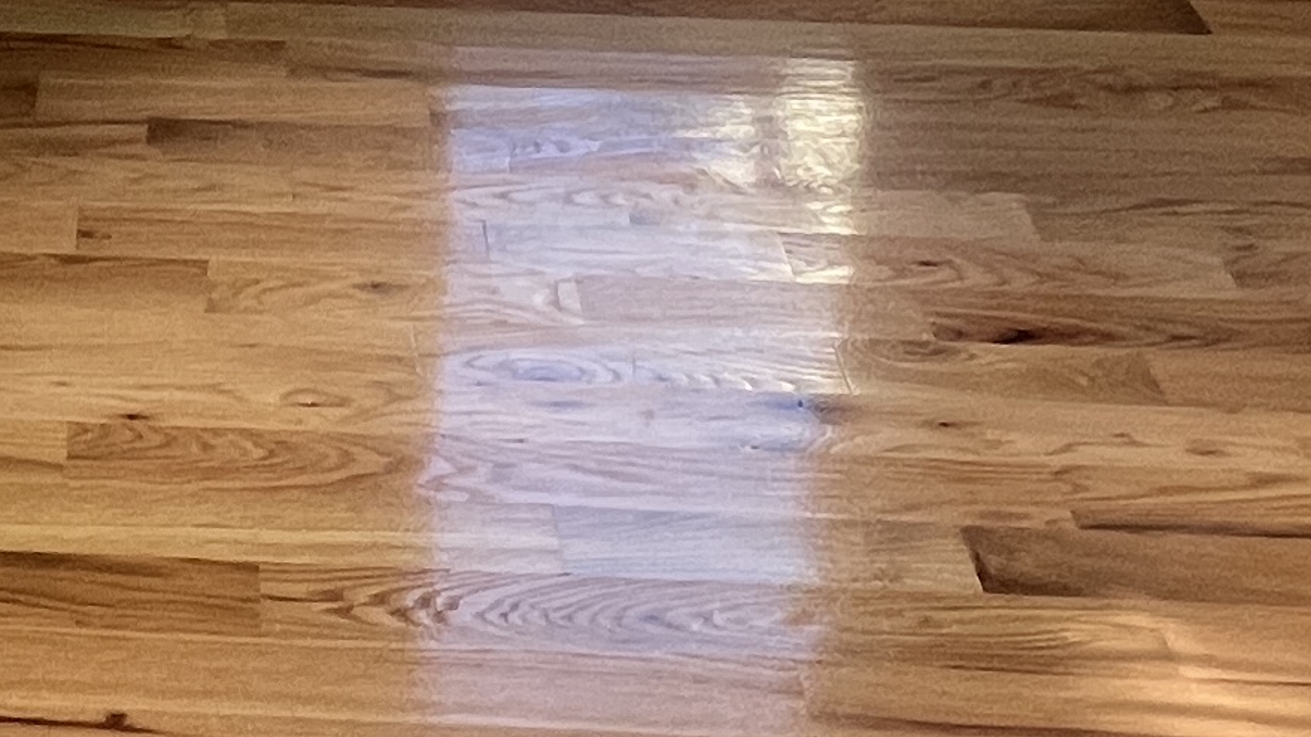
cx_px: 88
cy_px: -546
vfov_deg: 16.0
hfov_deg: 30.7
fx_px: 2259
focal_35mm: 65
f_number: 1.8
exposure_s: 1/120
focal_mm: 1.57
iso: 100
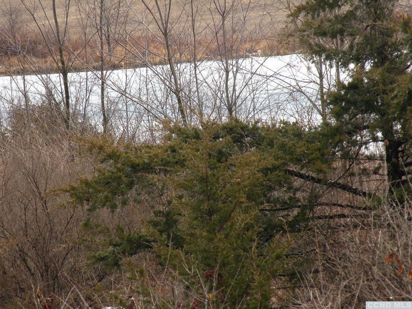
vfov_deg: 9.6
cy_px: 154
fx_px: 1845
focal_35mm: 155
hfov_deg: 12.7
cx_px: 206
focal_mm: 27.4
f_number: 4.5
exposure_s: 1/143
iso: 64
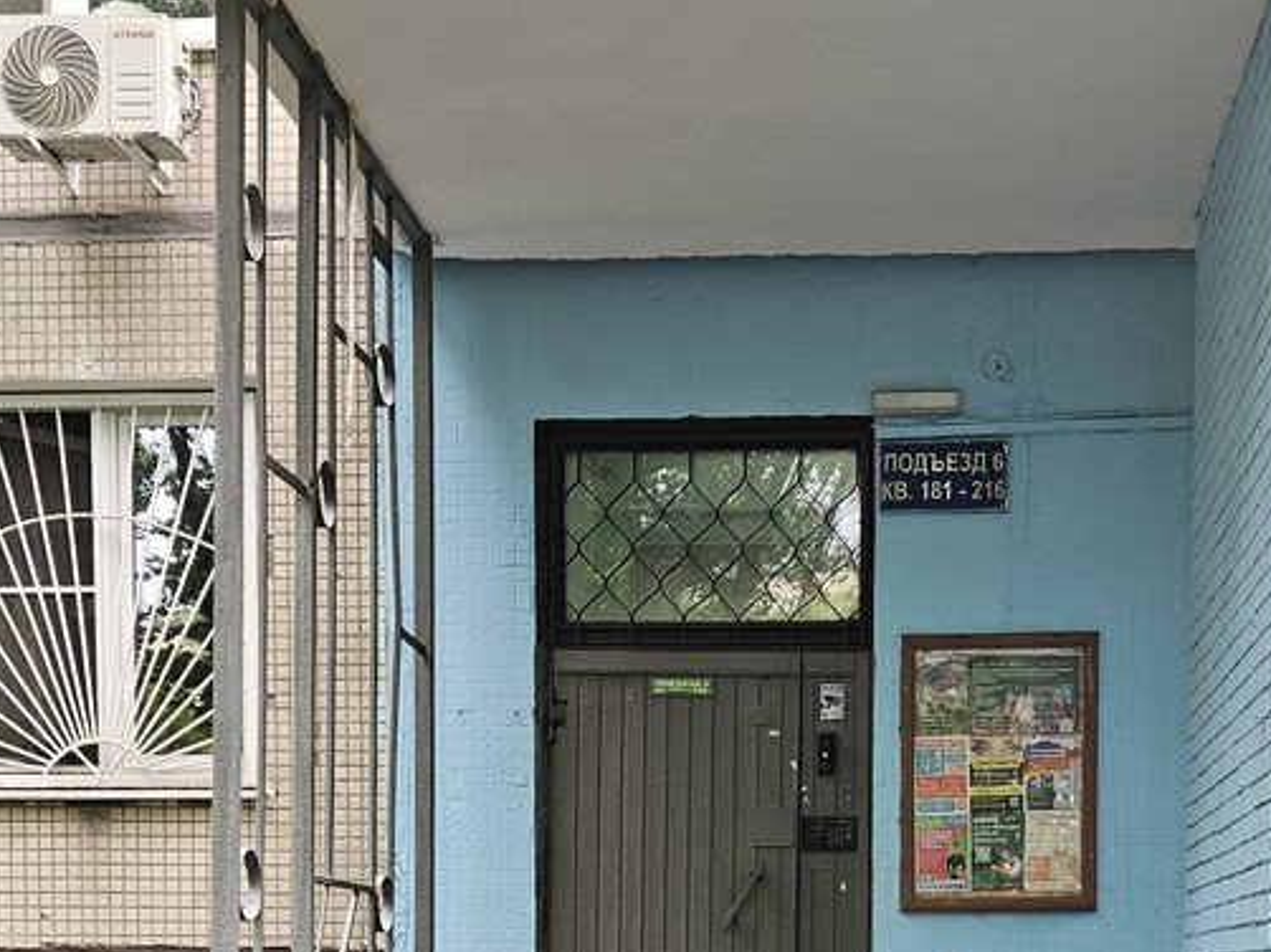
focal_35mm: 55
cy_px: 1056
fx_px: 2018
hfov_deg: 34.6
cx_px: 871
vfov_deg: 24.7
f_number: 1.8
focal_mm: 5.4
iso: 100
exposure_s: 1/100
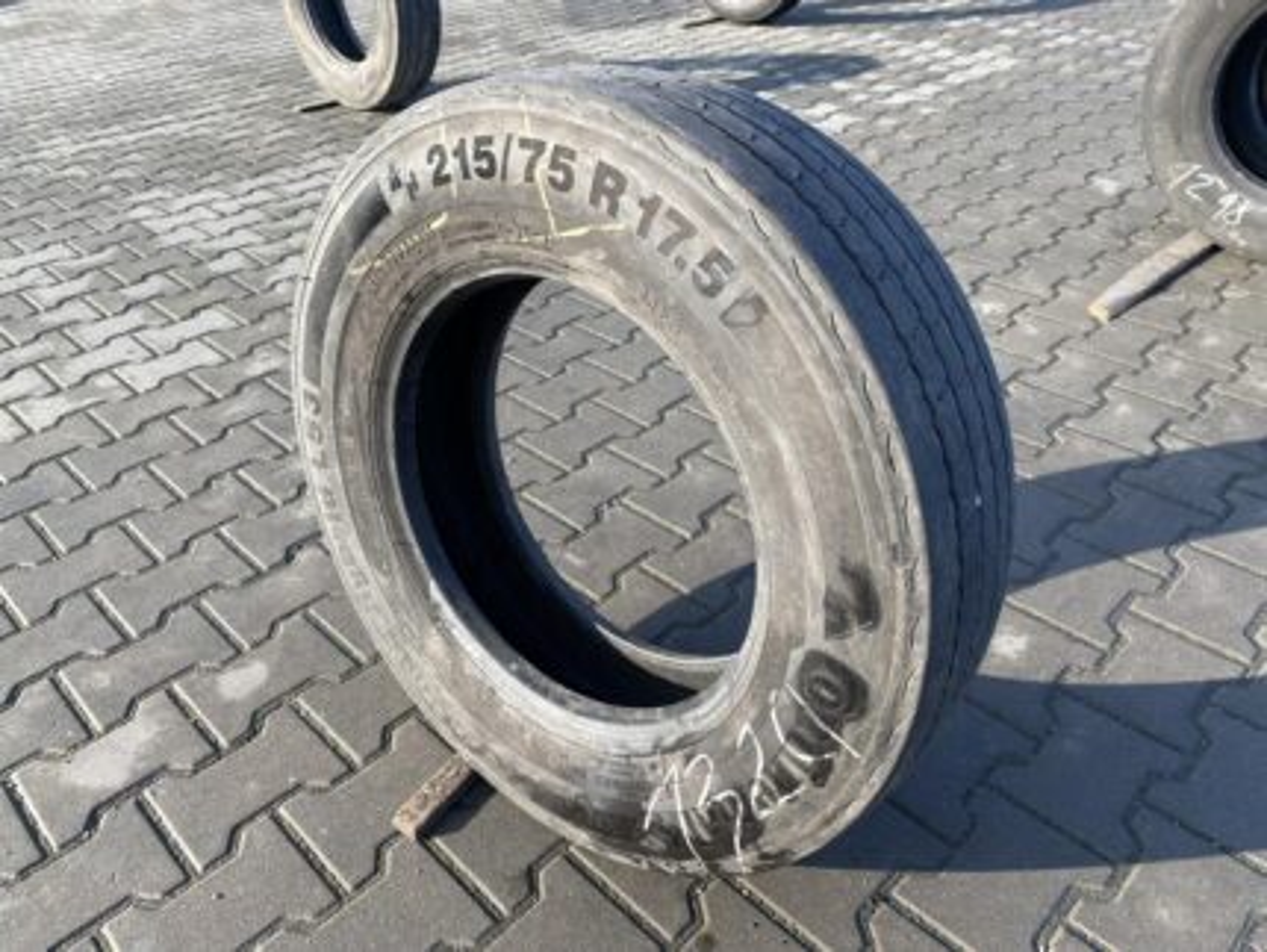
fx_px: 952
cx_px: 634
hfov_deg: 67.3
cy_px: 476
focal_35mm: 26
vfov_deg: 53.1
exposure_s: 1/531
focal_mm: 4.25
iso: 32
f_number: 1.8
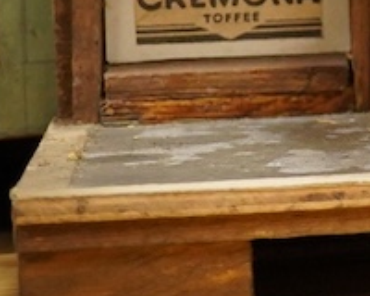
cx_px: 931
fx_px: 2595
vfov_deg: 6.5
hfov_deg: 7.5
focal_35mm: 237
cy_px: -81
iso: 2500
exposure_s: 1/160
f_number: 6.3
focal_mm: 30
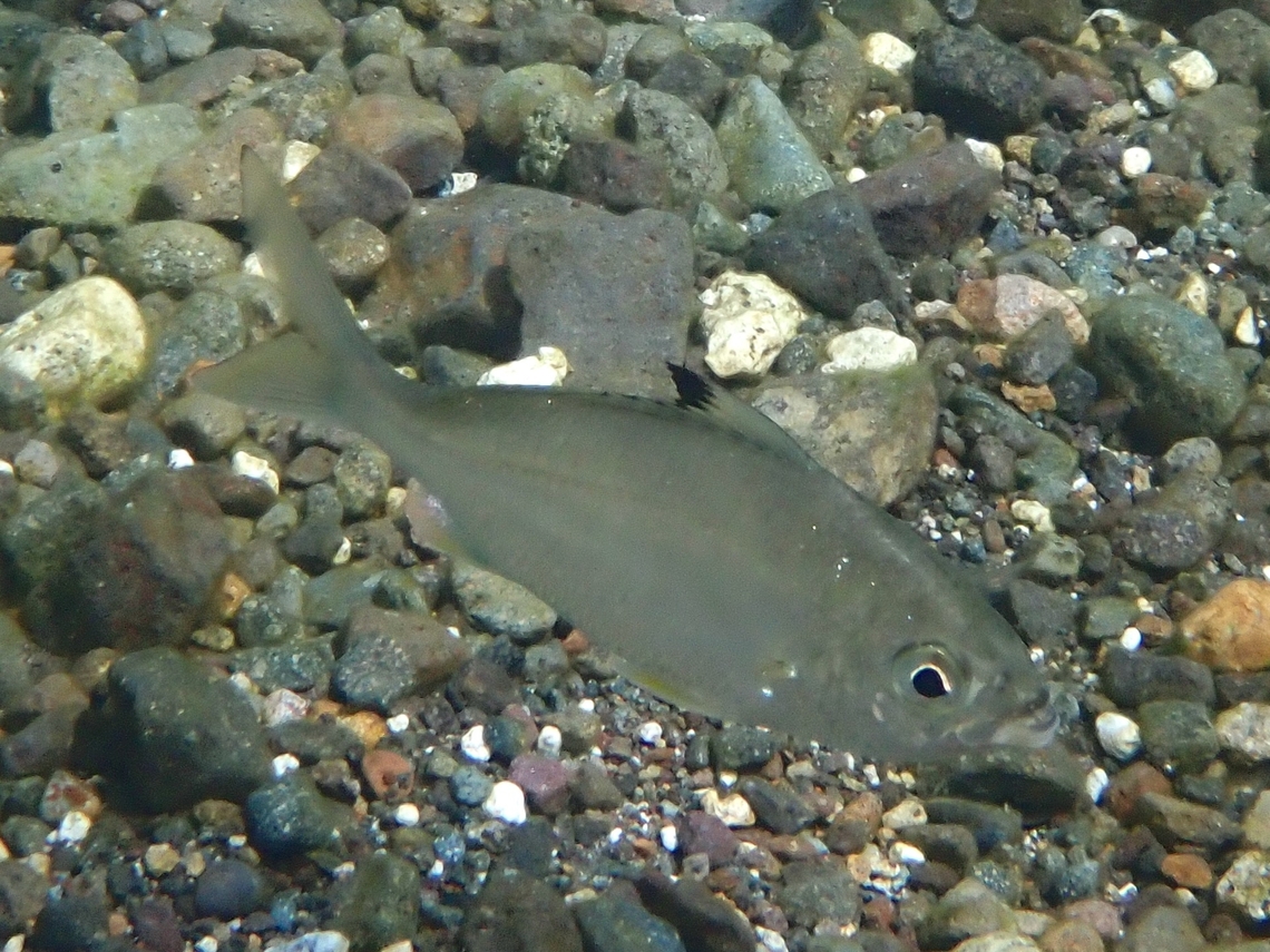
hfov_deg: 19.6
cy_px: 476
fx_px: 3669
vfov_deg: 14.8
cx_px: 635
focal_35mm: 100
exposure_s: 1/400
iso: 160
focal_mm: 18
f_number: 6.3
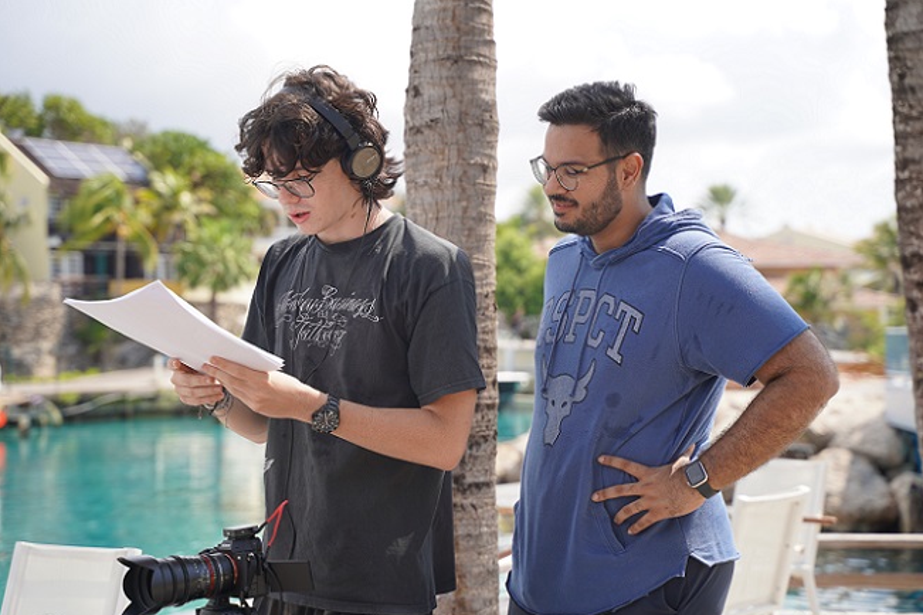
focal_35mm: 76
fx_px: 1948
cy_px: 308
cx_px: 466
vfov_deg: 17.9
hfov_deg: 26.7
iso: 100
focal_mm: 75
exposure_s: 1/400
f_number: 4.5
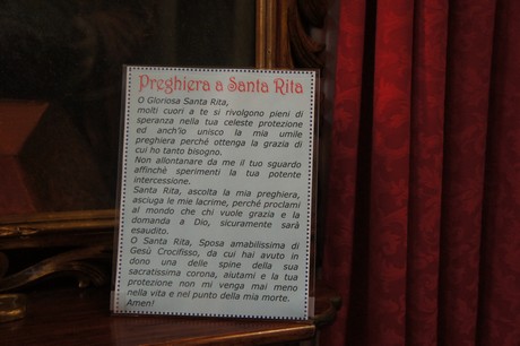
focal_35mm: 42
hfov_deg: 46.4
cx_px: 260
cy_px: 173
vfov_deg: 31.8
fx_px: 606
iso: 1600
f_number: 4
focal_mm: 28
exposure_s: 1/20
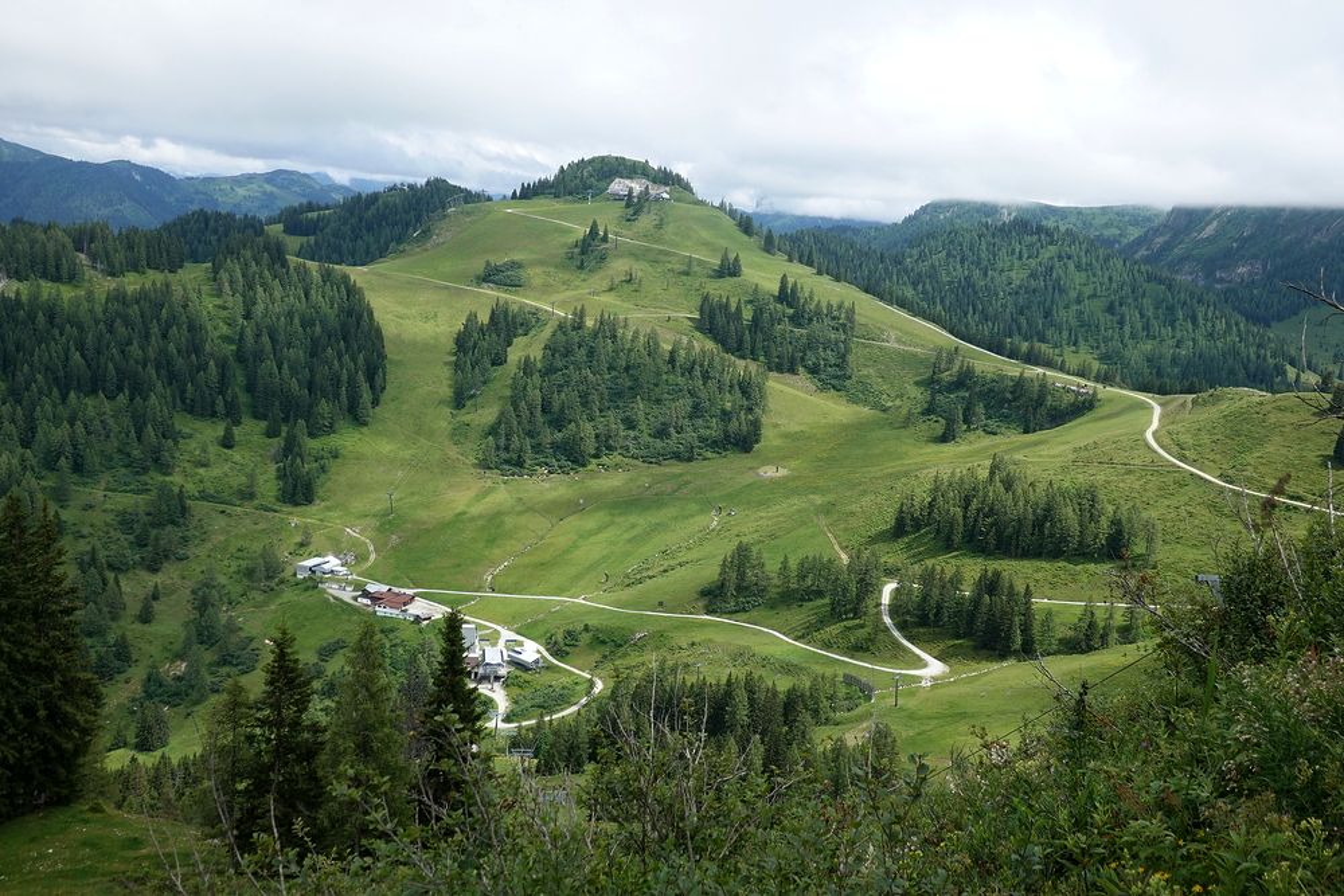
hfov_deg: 50.7
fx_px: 1419
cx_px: 672
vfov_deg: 35.1
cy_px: 448
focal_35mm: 38
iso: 125
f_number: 3.5
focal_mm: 14.12
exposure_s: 1/800
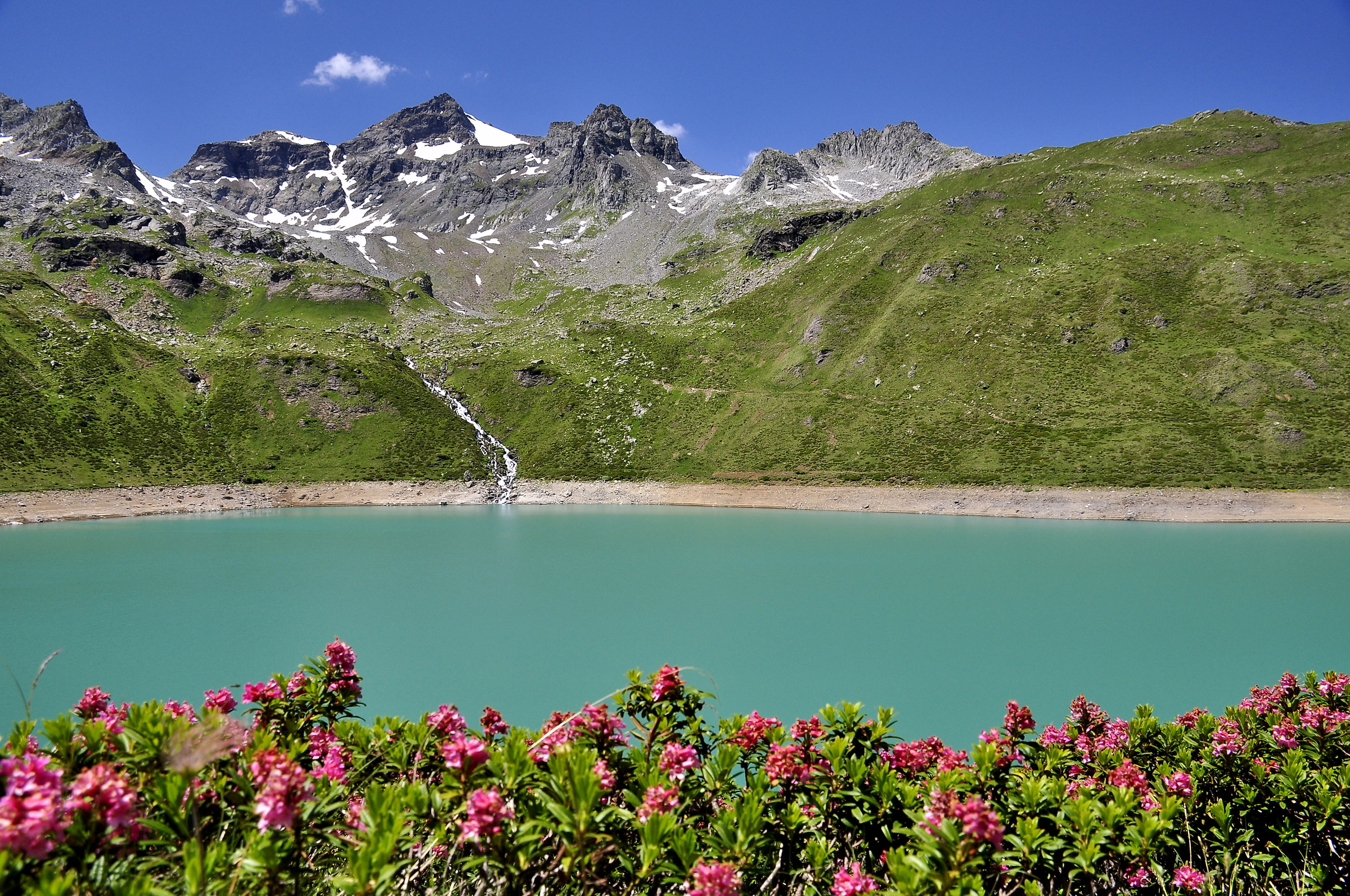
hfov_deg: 67.4
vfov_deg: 47.8
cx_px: 675
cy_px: 448
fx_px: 1011
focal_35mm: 27
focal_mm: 18
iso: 200
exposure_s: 1/180
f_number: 8
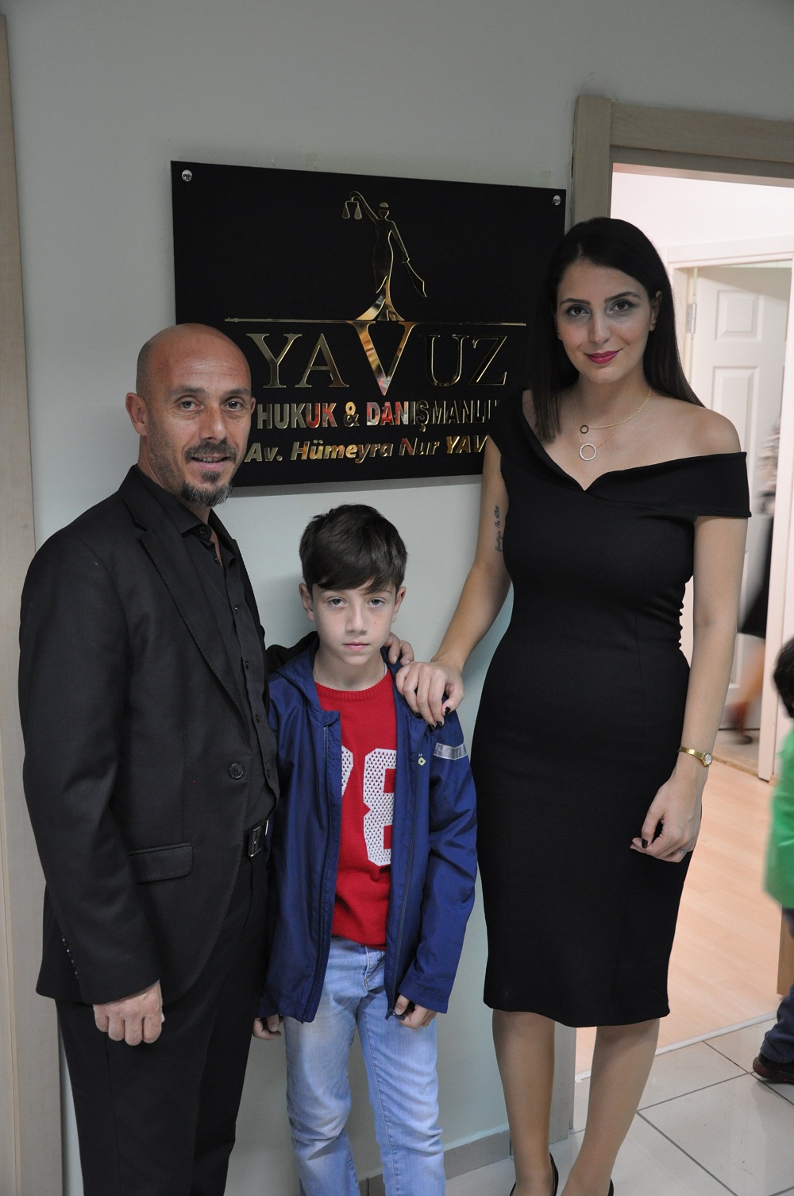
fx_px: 1243
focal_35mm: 38
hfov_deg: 35.4
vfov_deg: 51.3
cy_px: 598
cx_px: 397
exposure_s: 1/13
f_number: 4
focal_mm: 25
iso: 1000
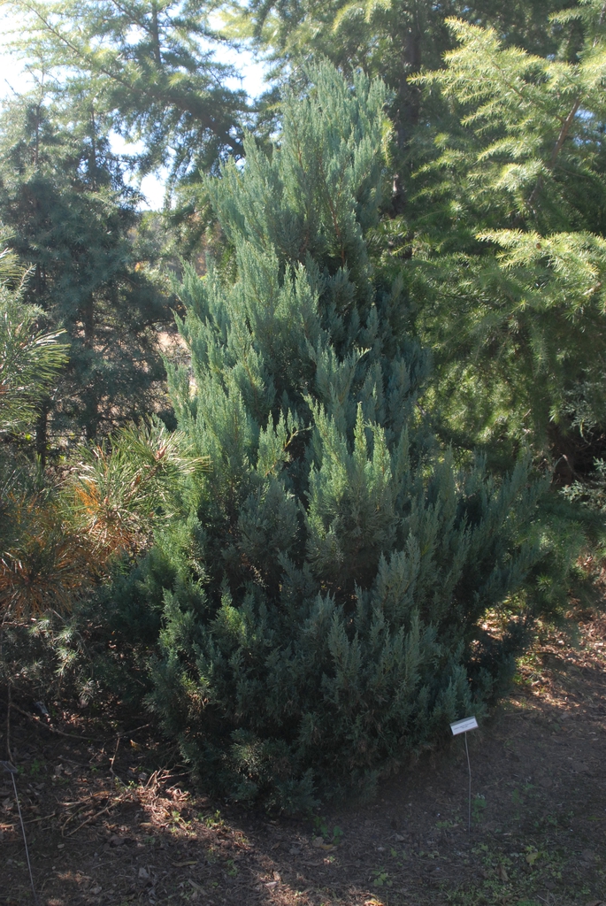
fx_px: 1058
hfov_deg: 32.0
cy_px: 453
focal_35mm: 42
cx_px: 303
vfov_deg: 46.4
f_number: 6.3
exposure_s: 1/160
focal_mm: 28
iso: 400
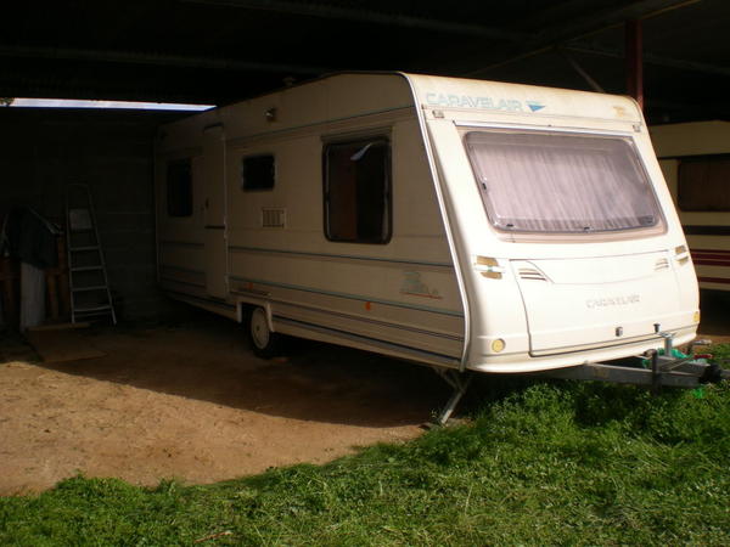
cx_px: 365
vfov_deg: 37.7
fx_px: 801
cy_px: 274
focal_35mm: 38
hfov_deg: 49.0
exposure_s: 1/392
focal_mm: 6.3
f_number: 4.6
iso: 50
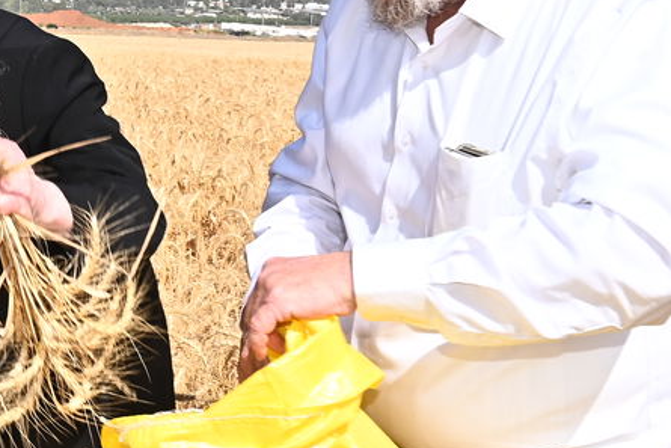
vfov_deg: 15.4
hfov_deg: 21.2
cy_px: 83
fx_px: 1641
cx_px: -179
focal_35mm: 88
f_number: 18
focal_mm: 28
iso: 320
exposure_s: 1/200
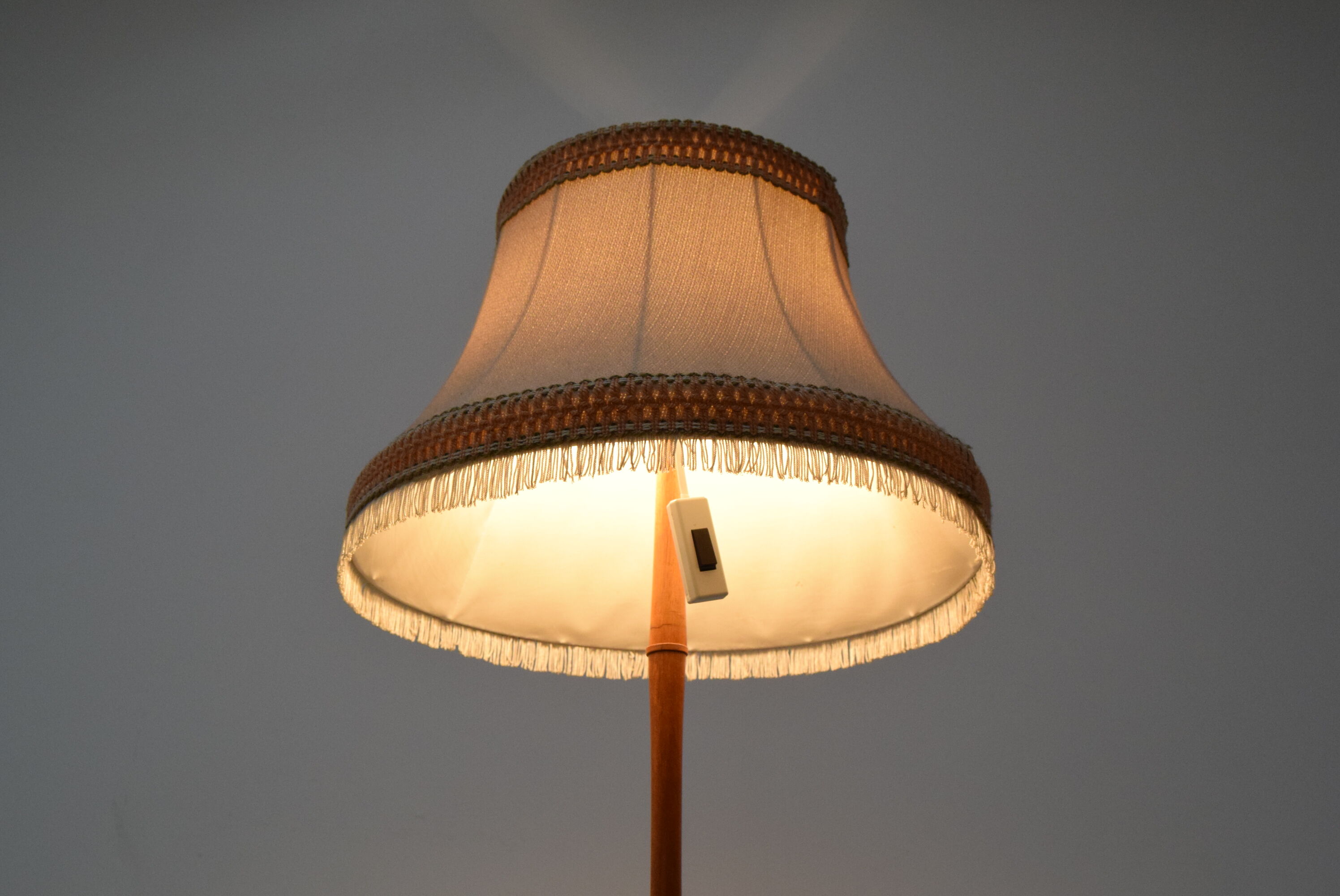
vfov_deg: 43.7
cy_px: 448
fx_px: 1117
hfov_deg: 61.9
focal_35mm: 30
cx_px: 670
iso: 1600
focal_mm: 20
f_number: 6.3
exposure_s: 1/160
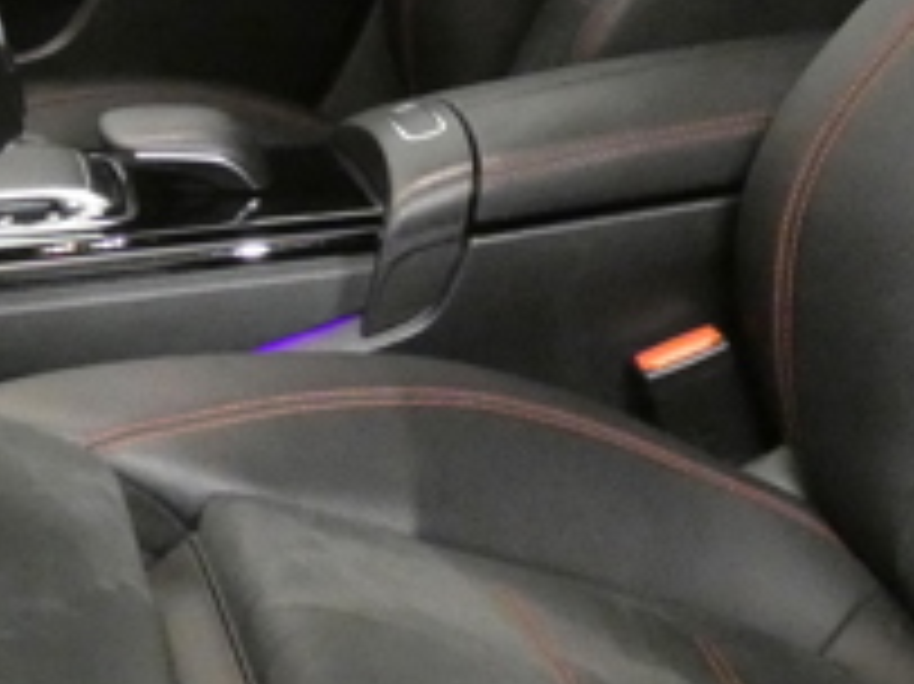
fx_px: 2085
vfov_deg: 18.4
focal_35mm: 79
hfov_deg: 24.6
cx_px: 315
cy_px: 112
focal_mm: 3.6
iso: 1600
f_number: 2.8
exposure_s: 1/25
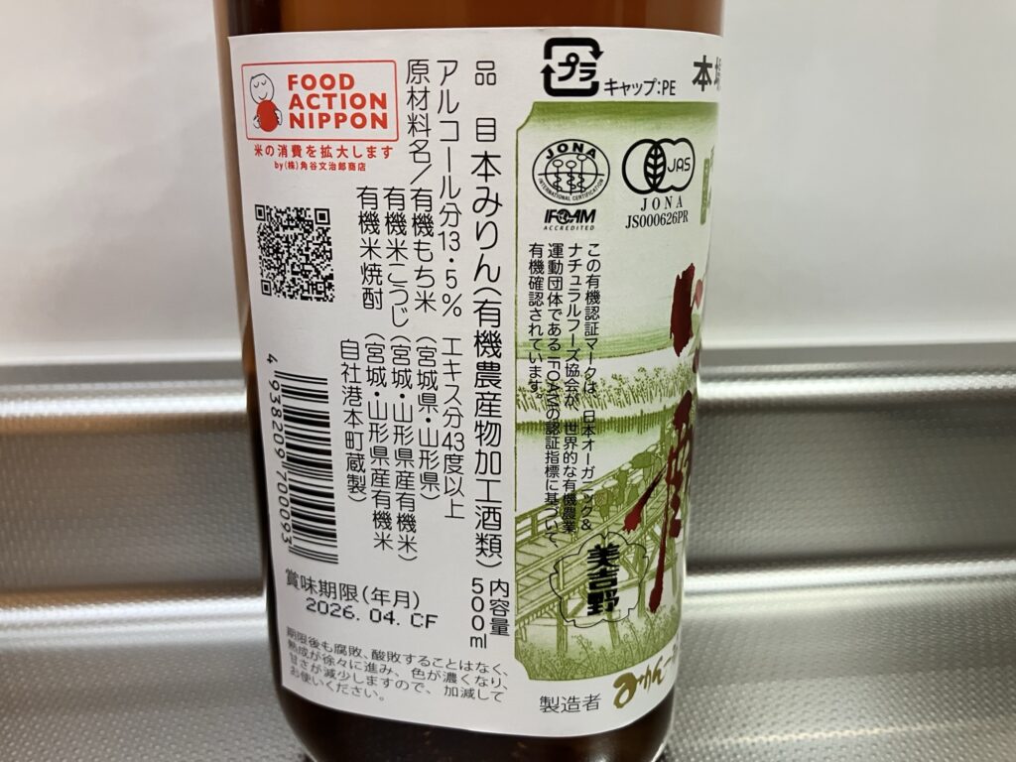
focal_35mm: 28
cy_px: 381
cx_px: 508
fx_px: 822
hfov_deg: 63.4
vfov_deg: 49.7
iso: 125
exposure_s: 1/60
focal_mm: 3.99
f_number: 1.8
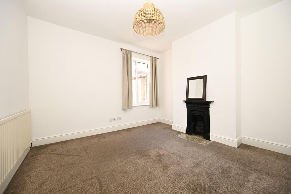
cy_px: 97
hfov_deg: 104.2
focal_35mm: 14
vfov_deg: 81.2
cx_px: 146
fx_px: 113
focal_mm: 14
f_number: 5.6
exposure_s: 1/60
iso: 400
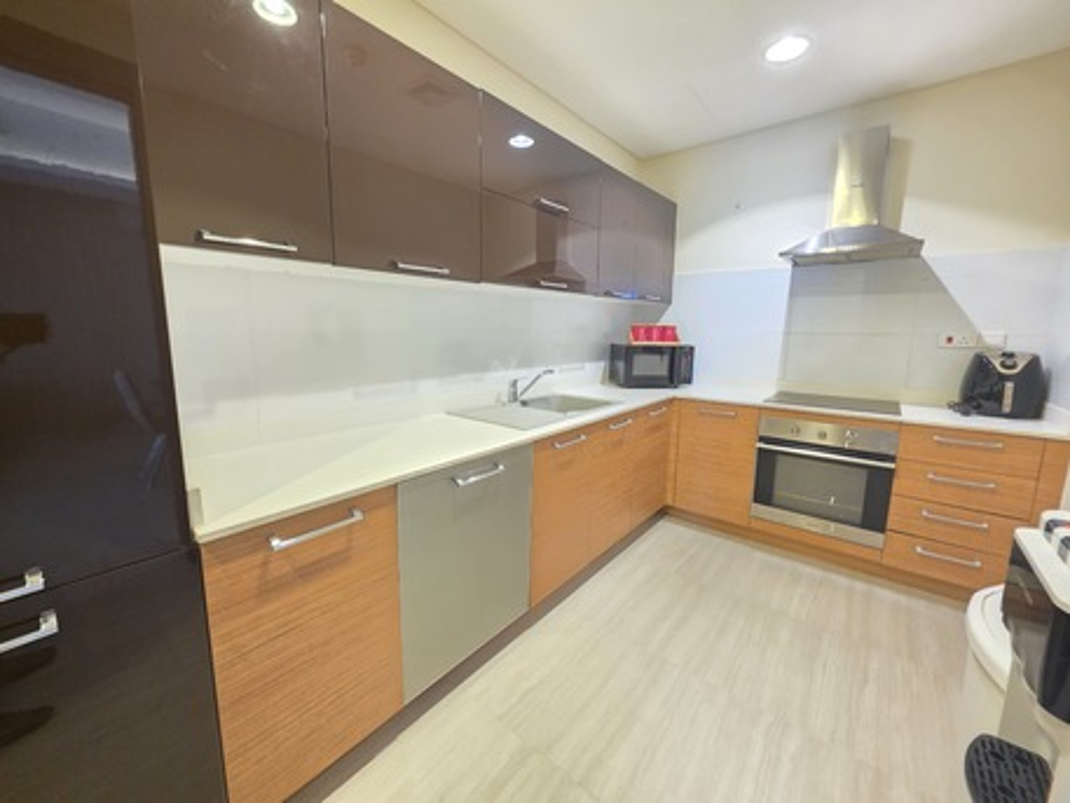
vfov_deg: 89.9
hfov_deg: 106.2
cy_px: 402
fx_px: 402
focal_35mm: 13
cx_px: 535
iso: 500
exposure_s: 1/50
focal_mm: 2.2
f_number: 1.9
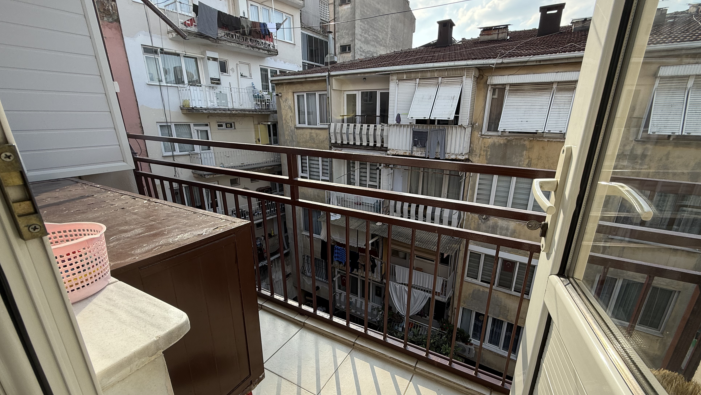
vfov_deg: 66.9
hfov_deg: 99.3
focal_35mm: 16
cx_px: 367
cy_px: 218
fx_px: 297
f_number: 2.2
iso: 50
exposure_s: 1/455
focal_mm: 2.22
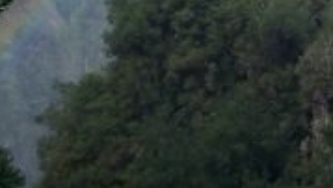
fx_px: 1228
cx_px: 227
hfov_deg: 15.4
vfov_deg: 8.6
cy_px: -91
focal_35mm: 139
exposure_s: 1/320
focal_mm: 6.3
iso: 80
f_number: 2.8
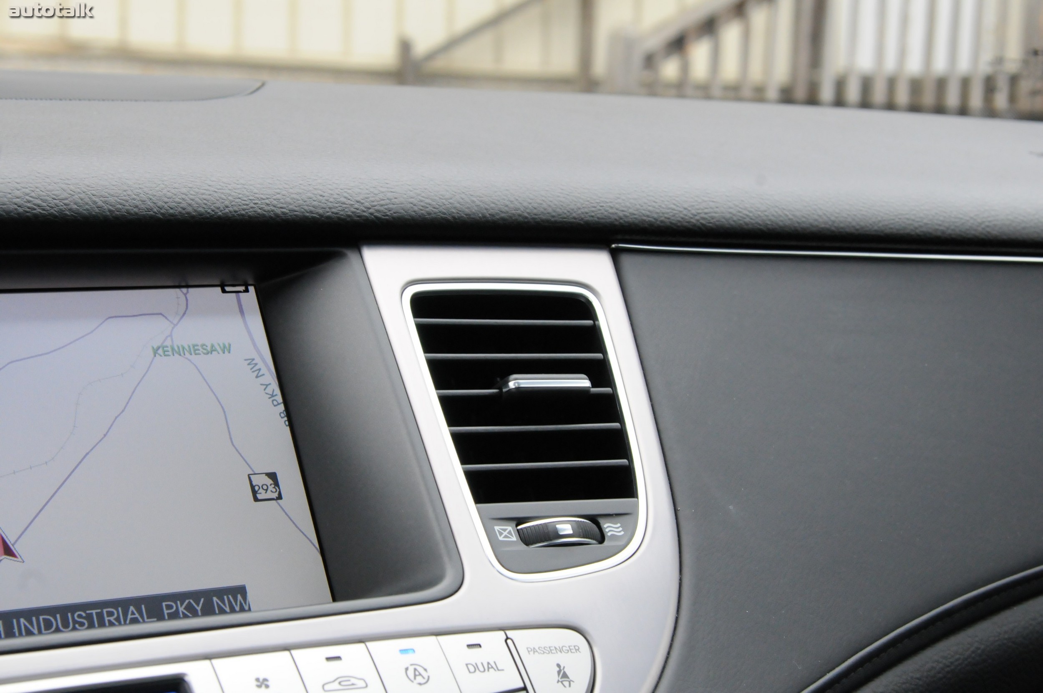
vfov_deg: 19.7
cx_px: 522
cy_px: 346
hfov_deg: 29.3
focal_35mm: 69
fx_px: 1997
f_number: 10
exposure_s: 1/125
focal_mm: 46
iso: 2000
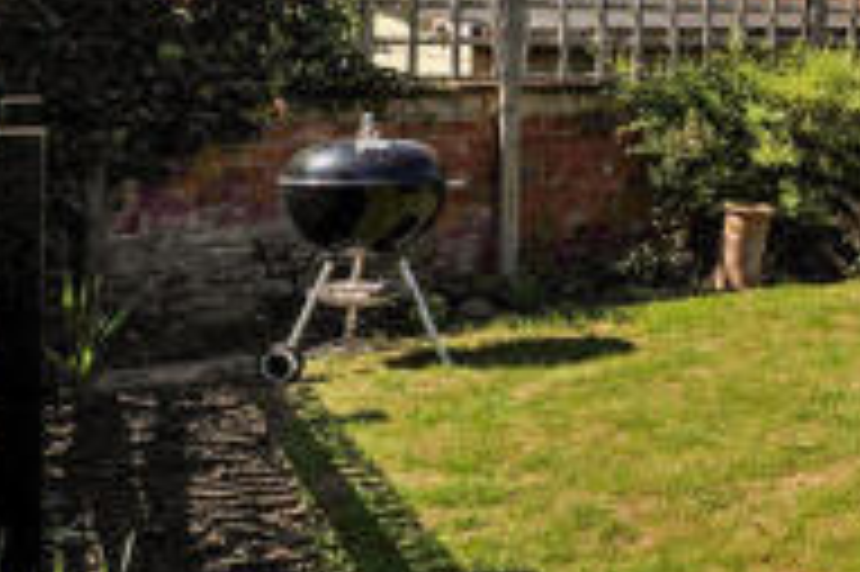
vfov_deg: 22.7
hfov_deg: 26.8
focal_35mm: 55
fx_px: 1313
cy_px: -110
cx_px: 1263
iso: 400
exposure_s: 1/2500
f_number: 8
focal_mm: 16
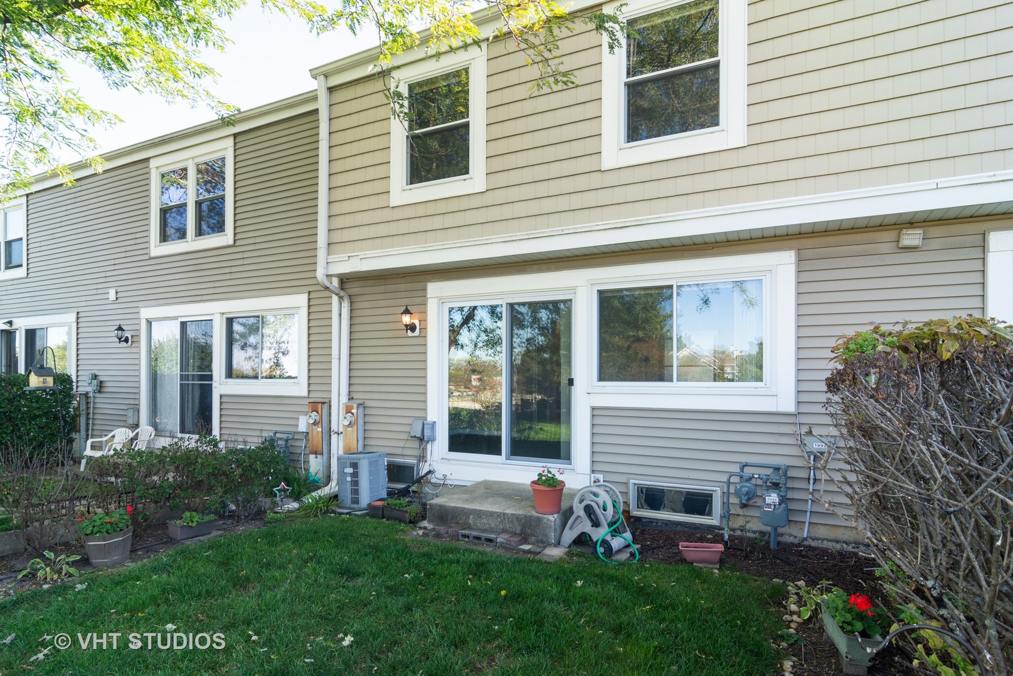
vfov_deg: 67.4
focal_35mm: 18
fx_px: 506
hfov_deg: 90.0
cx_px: 506
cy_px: 338
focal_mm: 12
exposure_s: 1/40
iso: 200
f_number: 8
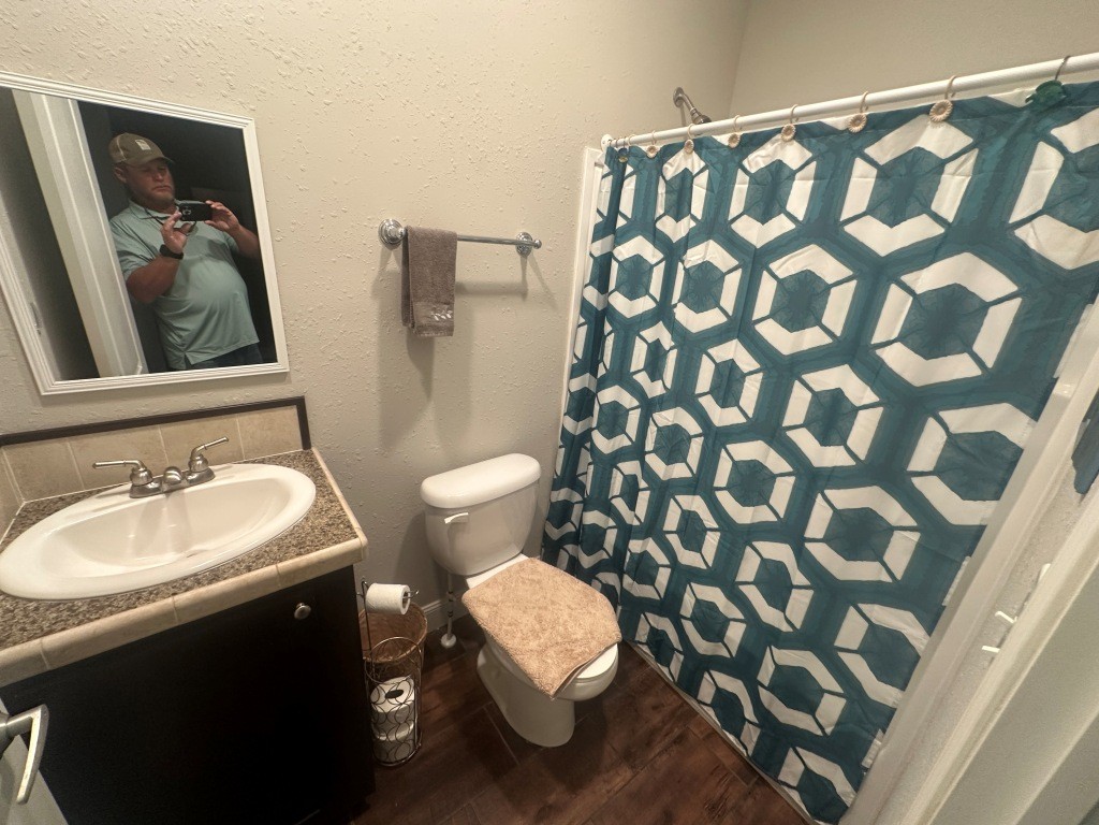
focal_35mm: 14
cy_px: 412
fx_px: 444
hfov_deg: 102.1
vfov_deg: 85.7
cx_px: 550
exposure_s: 1/60
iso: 200
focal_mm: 2.22
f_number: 2.2
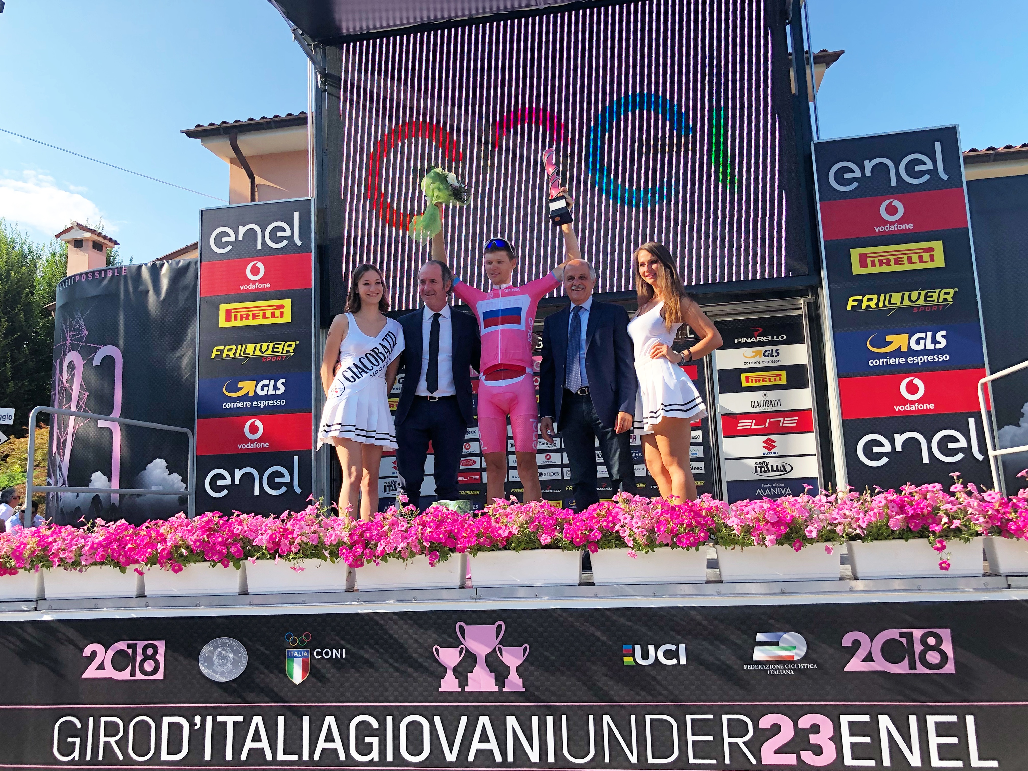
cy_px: 386
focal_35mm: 28
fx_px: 832
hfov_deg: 63.4
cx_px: 514
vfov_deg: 49.7
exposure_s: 1/1043
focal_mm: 3.99
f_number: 1.8
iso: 20
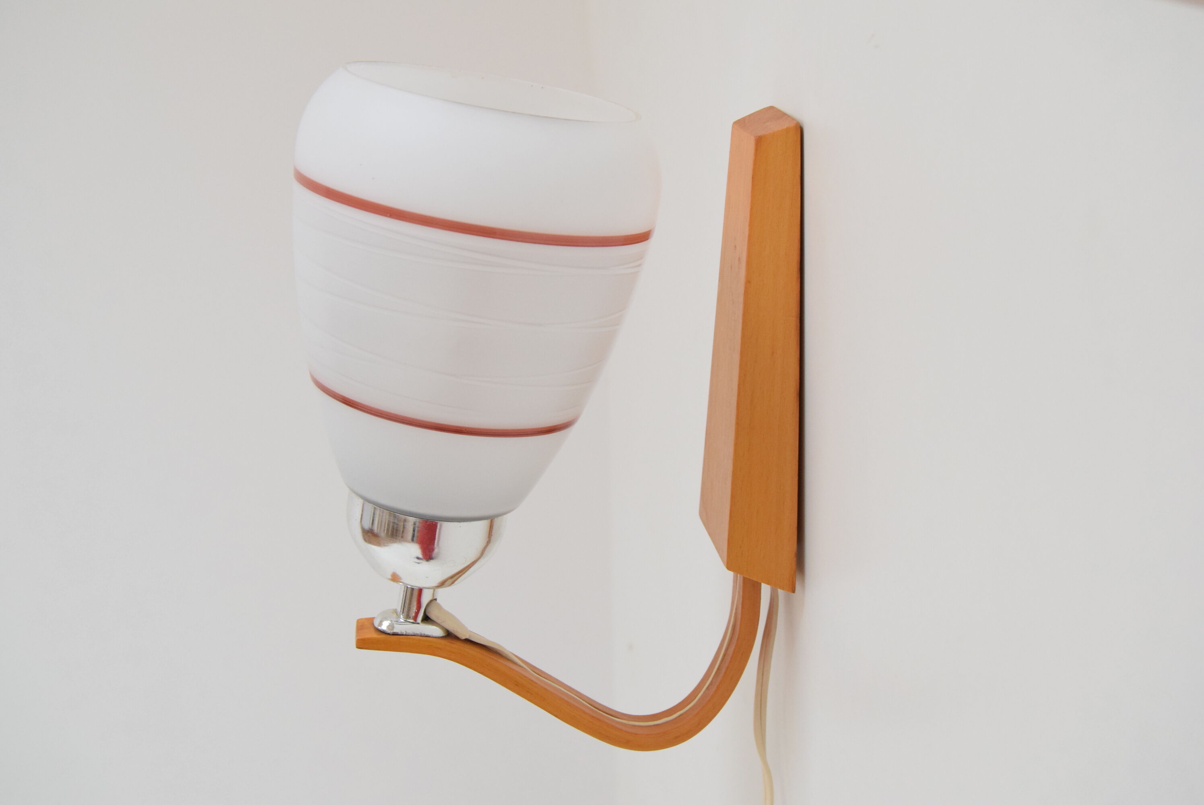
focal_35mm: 52
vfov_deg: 25.8
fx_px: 1757
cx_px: 602
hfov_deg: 37.8
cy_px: 402
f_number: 6.3
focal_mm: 35
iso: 1600
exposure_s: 1/160
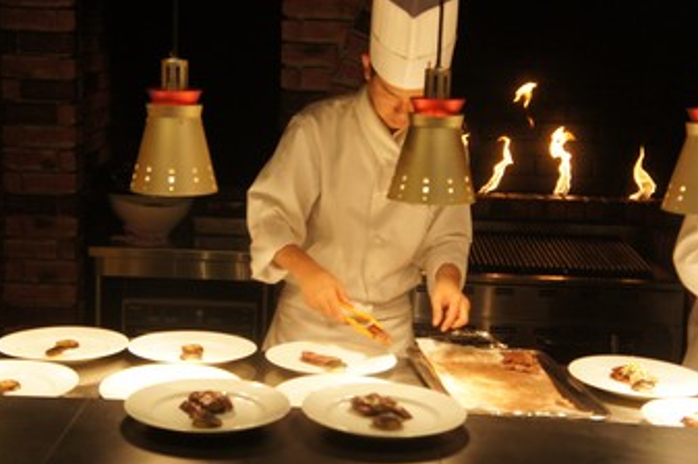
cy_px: 236
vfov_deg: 23.7
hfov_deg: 35.0
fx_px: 1104
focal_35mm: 57
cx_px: 304
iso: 1000
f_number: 4.5
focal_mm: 32
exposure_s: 1/250
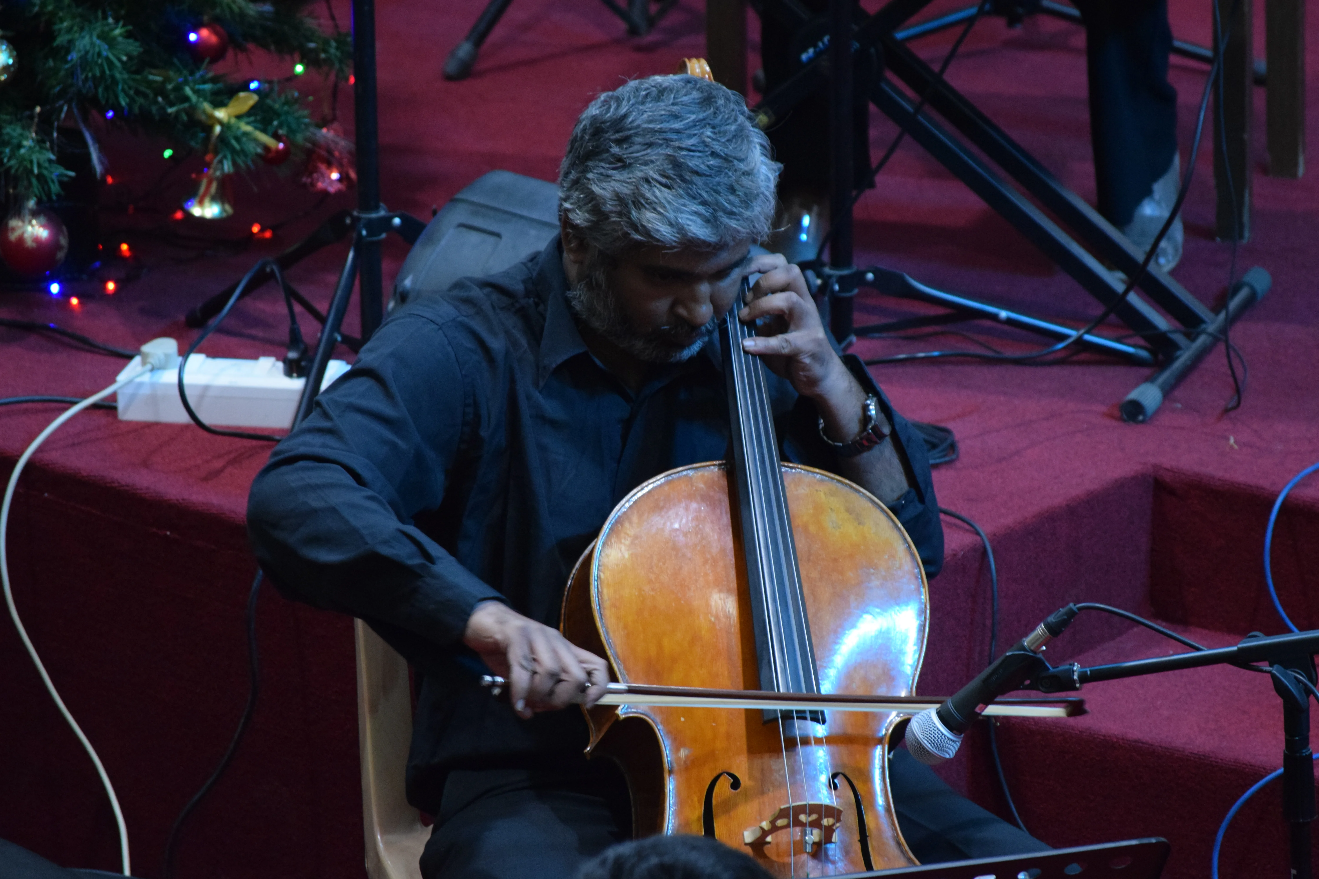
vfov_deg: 4.6
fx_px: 10991
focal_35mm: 300
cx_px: 660
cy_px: 440
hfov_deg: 6.9
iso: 3200
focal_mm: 200
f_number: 5.6
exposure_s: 1/125
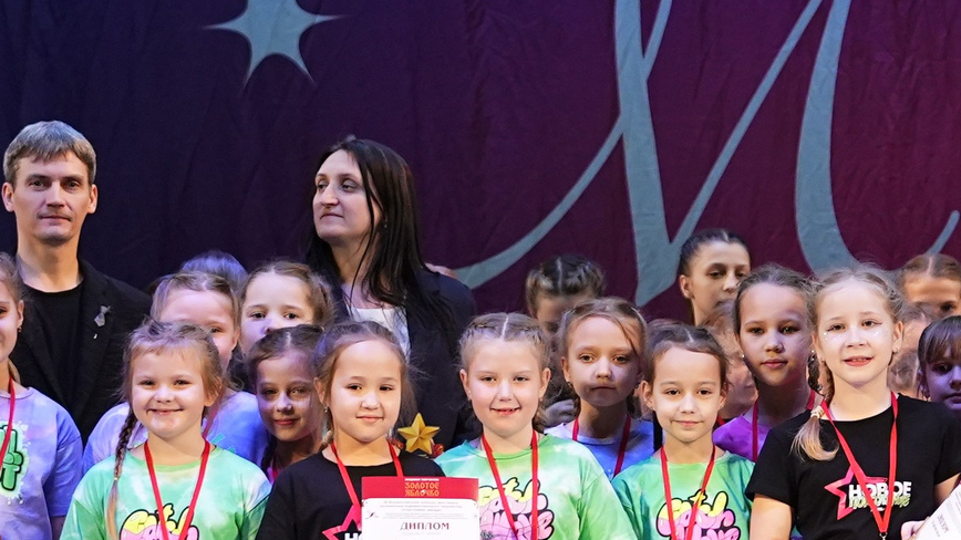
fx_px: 12281
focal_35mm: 482
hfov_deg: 4.5
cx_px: 698
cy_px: 175
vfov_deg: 2.5
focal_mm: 104
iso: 1250
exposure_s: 1/320
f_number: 2.8
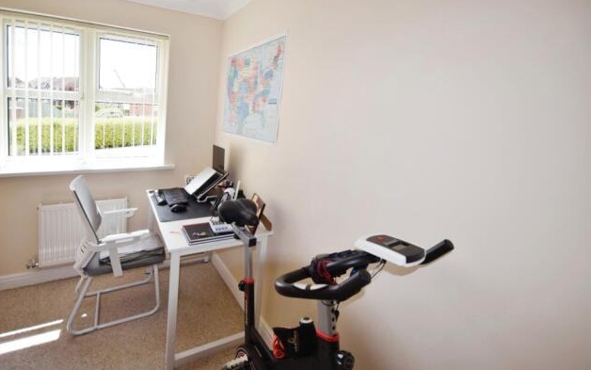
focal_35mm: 18
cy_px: 195
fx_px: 282
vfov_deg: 66.4
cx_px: 284
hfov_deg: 92.5
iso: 110
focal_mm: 11
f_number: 5.6
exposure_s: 1/125
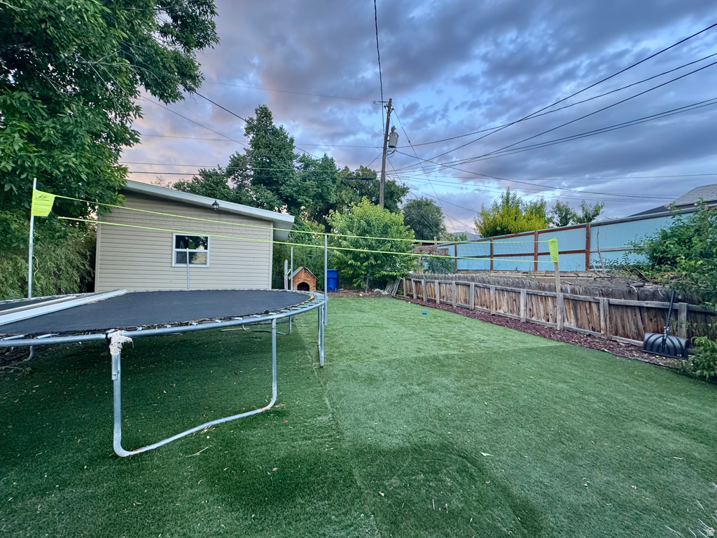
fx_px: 290
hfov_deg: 102.1
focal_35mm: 14
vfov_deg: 85.7
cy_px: 269
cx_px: 358
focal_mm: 2.22
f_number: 2.2
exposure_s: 1/99
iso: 125
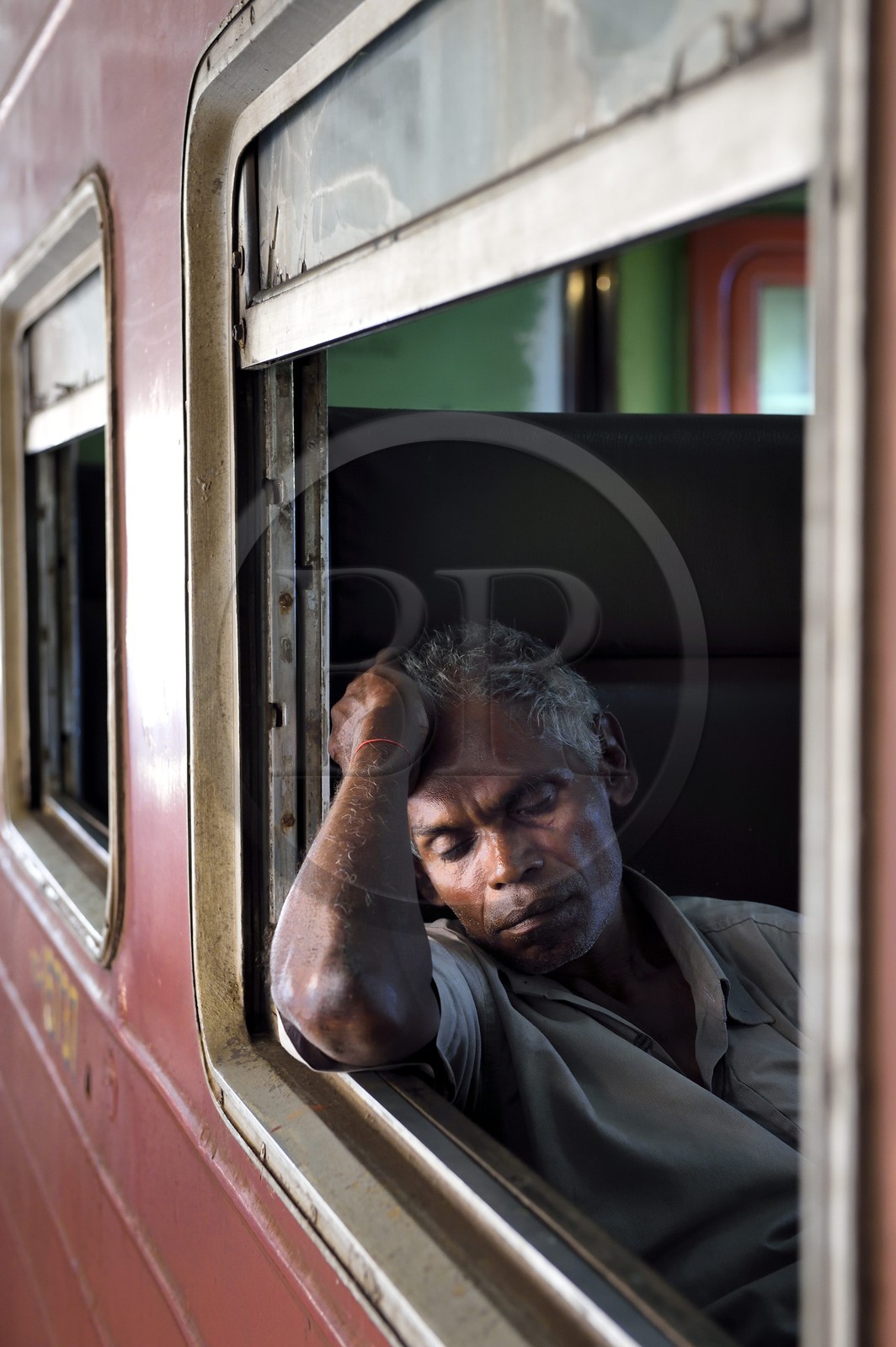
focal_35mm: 62
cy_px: 674
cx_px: 448
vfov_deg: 32.4
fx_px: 2319
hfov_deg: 21.9
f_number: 5.6
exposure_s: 1/60
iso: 1600
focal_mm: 62
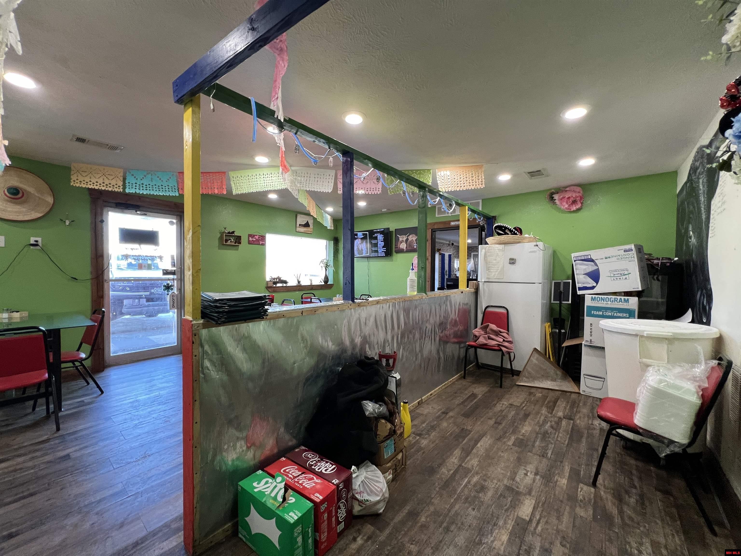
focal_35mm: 13
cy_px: 278
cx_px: 370
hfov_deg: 106.2
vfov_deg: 89.9
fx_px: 278
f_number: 1.8
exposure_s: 1/60
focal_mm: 1.57
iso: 160
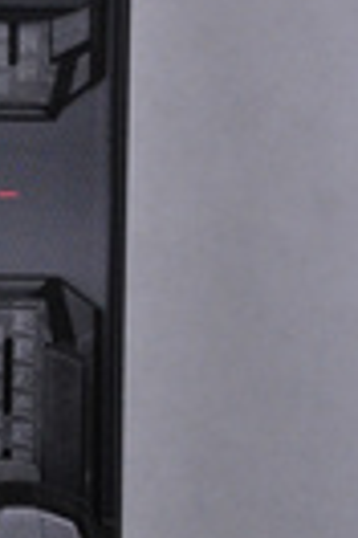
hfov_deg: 3.8
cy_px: 240
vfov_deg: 5.8
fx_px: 5325
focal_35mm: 357
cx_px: -197
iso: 3200
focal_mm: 70
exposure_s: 1/125
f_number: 9.5
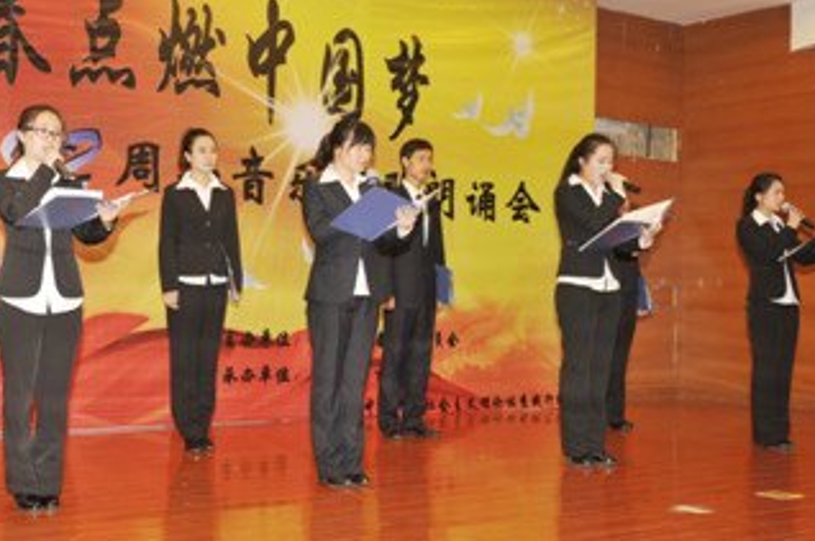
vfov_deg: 24.5
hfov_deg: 36.1
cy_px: 251
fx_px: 1243
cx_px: 297
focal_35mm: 55
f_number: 2.8
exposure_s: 1/200
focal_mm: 35
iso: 1000
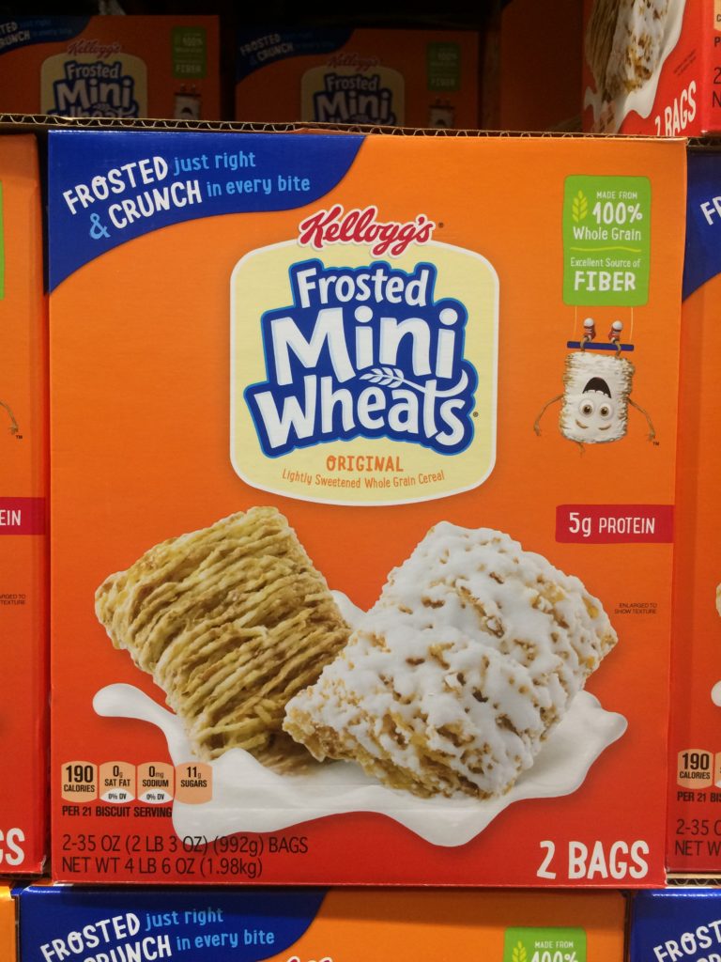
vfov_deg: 61.7
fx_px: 805
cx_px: 360
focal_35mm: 29
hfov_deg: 48.2
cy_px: 481
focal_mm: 4.15
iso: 100
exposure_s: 1/30
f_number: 2.2
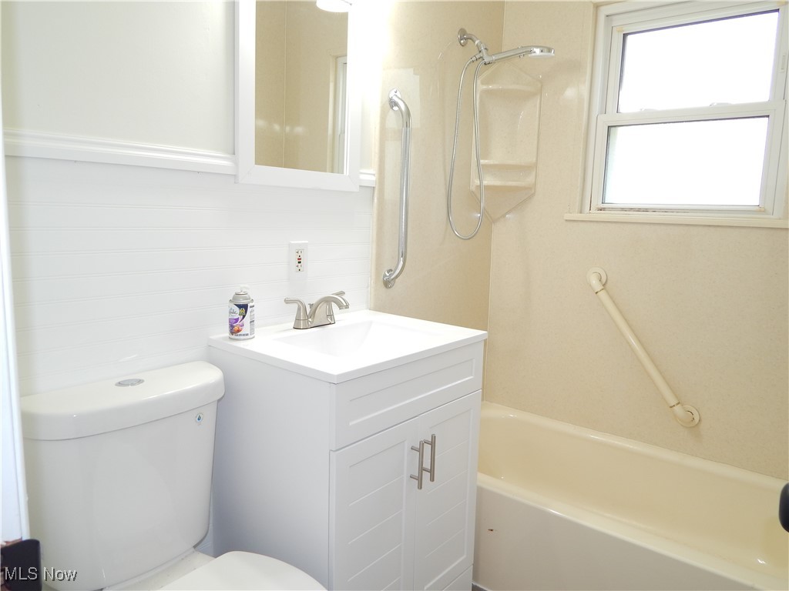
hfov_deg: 69.4
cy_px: 296
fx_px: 570
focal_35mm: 25
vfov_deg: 54.9
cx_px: 394
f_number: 3.1
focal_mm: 4.5
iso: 125
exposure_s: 1/30
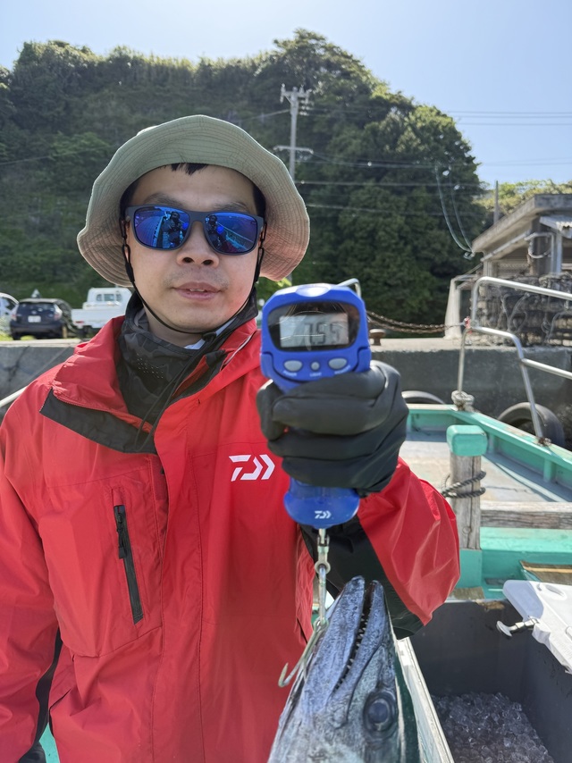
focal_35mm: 24
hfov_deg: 56.8
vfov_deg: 71.6
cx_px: 286
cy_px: 382
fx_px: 529
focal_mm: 6.76
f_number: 1.78
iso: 80
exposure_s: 1/1018
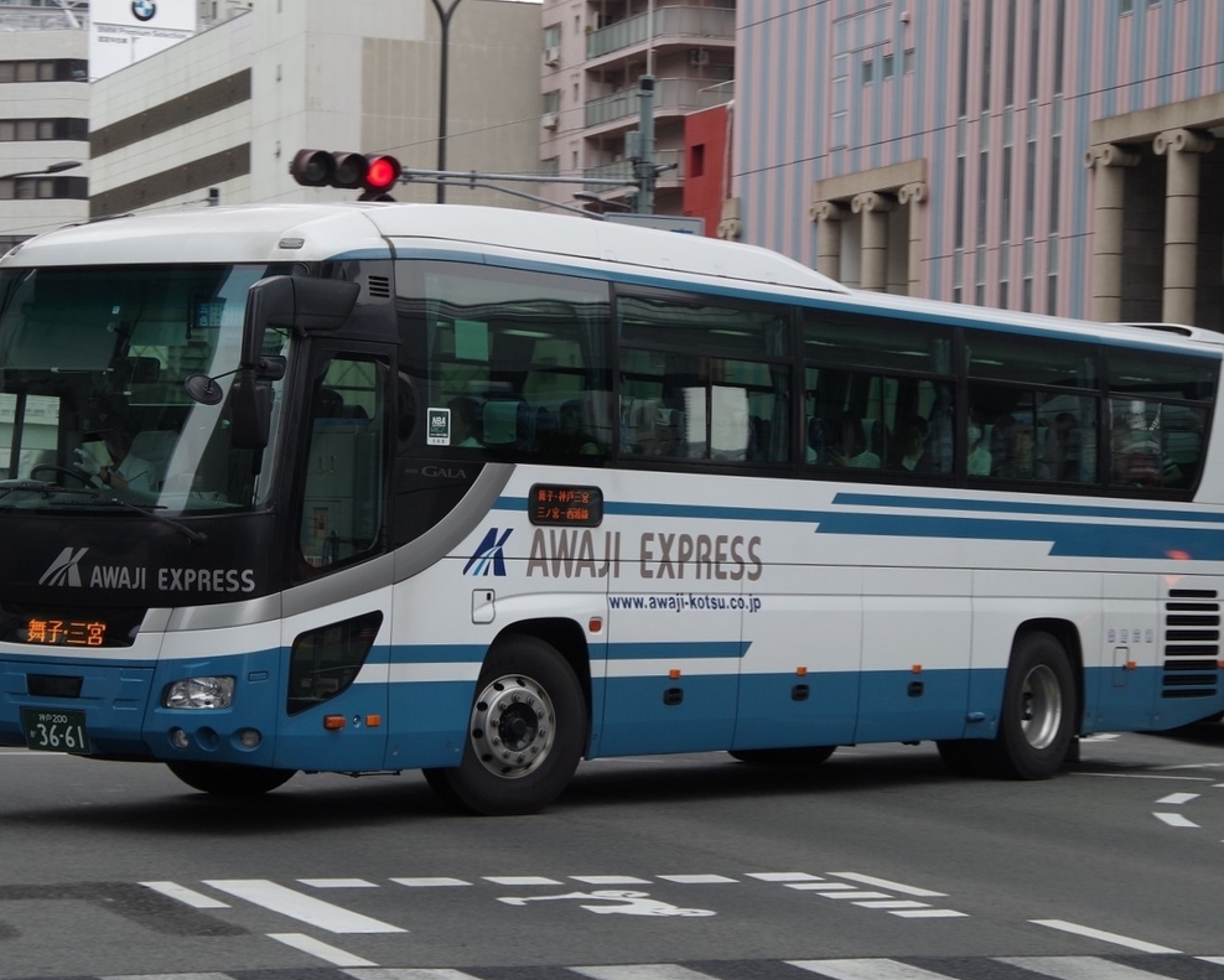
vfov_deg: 17.0
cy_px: 494
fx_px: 3282
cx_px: 587
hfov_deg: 21.1
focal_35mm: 91
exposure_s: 1/200
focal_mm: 53
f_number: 9
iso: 400
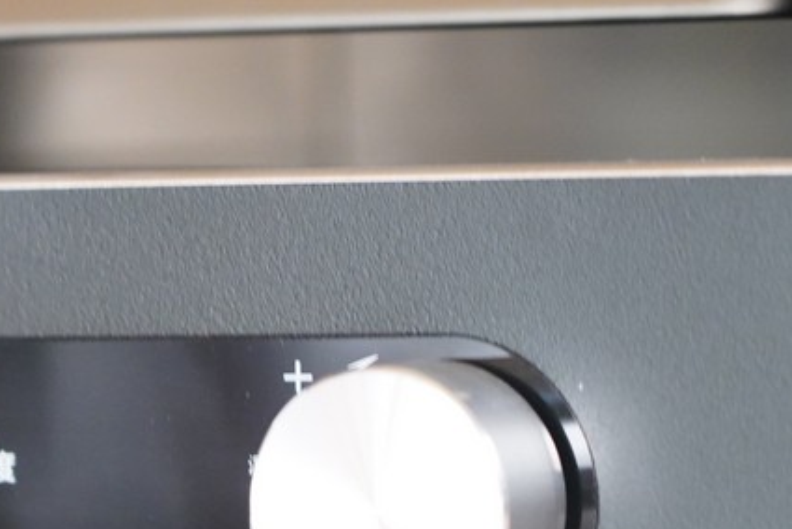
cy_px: 392
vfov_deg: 4.4
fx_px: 6956
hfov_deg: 6.5
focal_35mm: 316
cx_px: 35
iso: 4000
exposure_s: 1/125
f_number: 4
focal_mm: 105
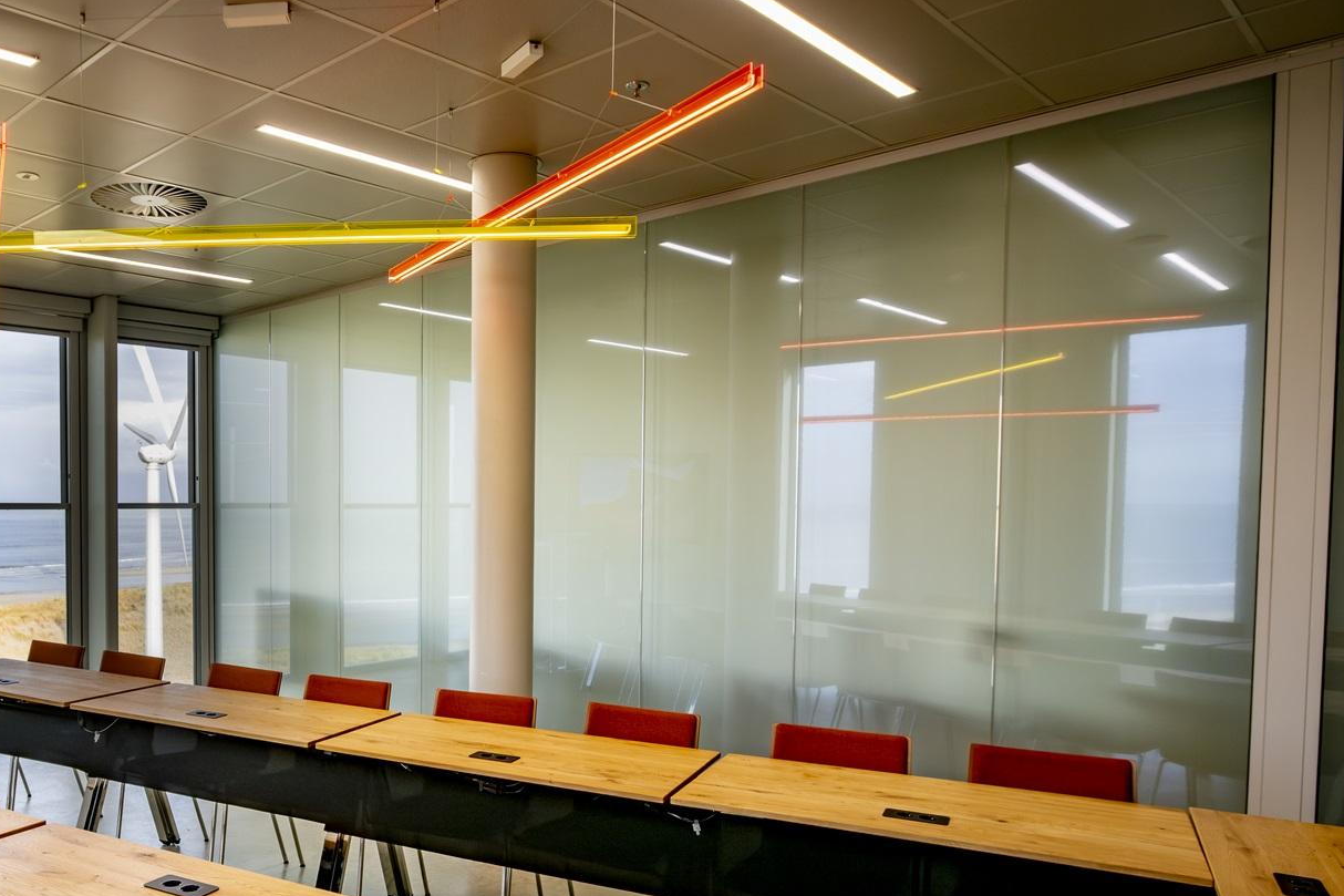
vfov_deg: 46.0
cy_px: 558
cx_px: 405
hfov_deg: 63.1
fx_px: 1045
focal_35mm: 28
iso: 400
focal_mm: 17
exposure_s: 1/160
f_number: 8
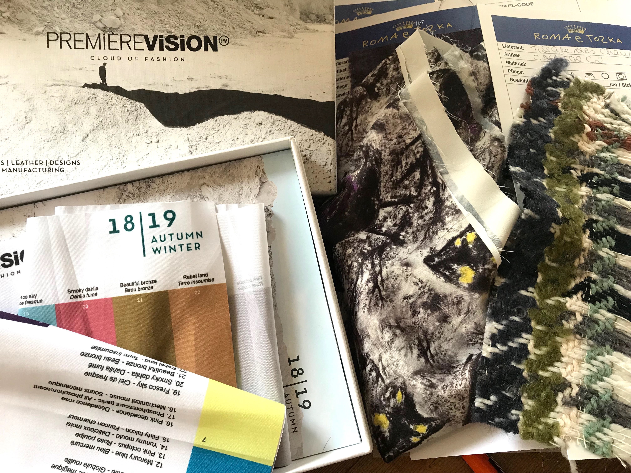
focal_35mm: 28
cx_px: 316
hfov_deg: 63.4
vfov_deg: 49.7
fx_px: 510
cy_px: 236
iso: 40
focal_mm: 3.99
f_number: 1.8
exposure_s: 1/33
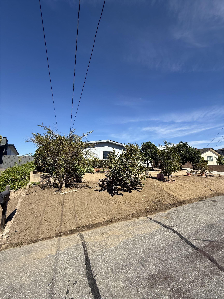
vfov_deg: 102.1
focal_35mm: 14
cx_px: 112
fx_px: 121
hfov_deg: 85.7
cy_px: 150
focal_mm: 2.22
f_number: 2.2
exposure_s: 1/1961
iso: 50
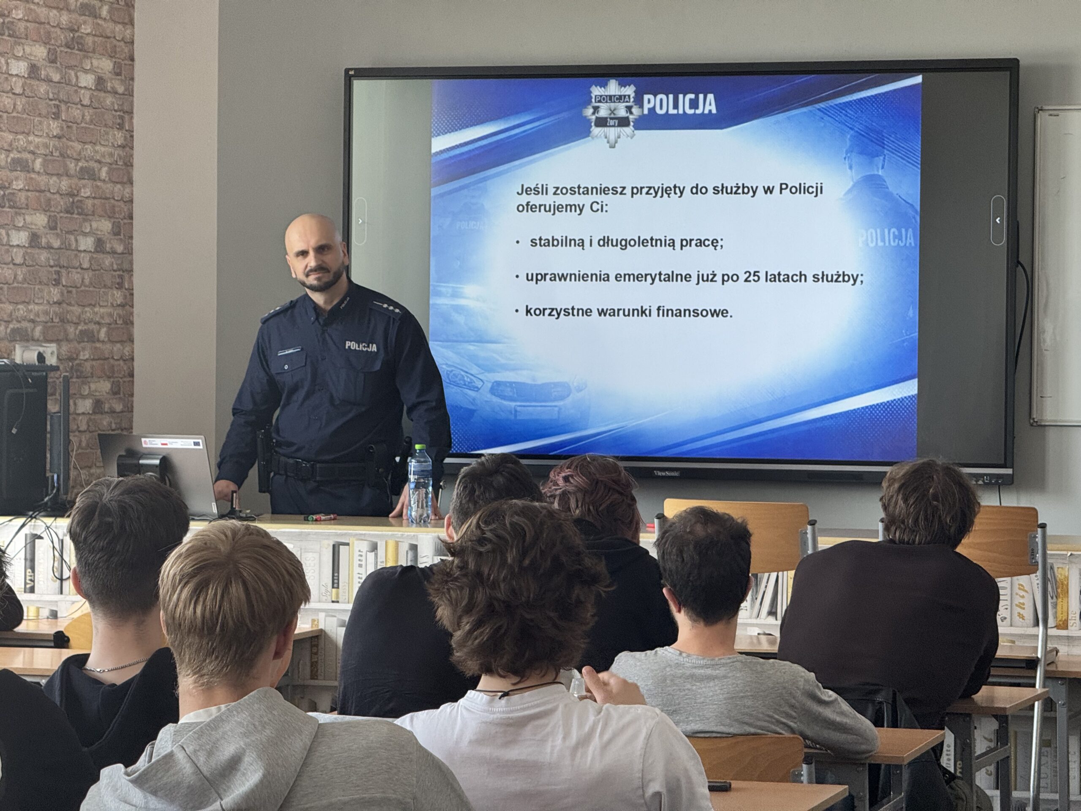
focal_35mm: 120
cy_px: 406
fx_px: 3747
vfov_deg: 12.3
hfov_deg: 16.4
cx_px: 540
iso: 160
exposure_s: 1/99
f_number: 2.8
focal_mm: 15.66
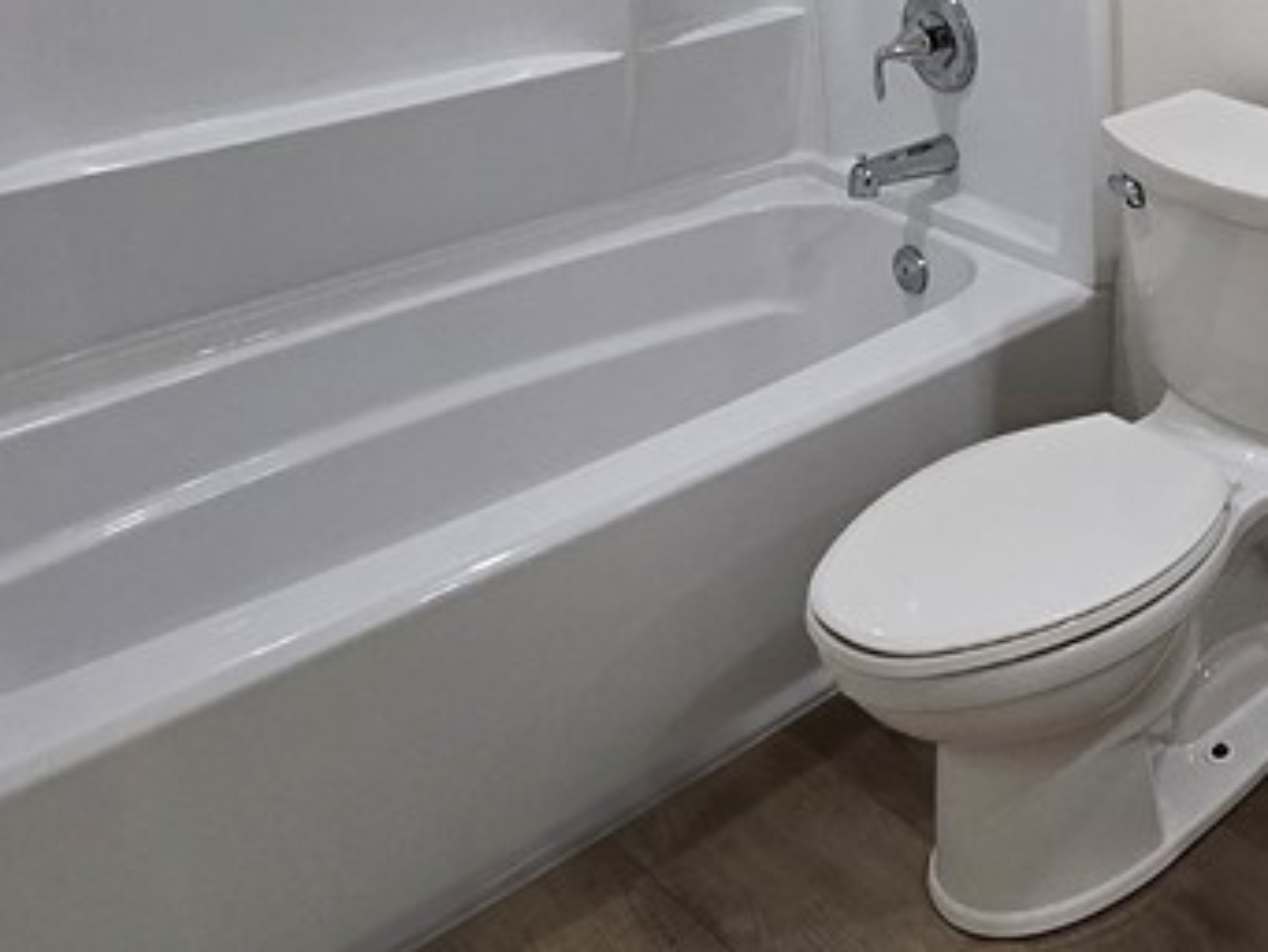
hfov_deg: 38.6
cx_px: 1428
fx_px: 1429
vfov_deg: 34.8
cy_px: 97
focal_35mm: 39
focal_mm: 2.2
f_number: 2.2
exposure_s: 1/60.2
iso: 80
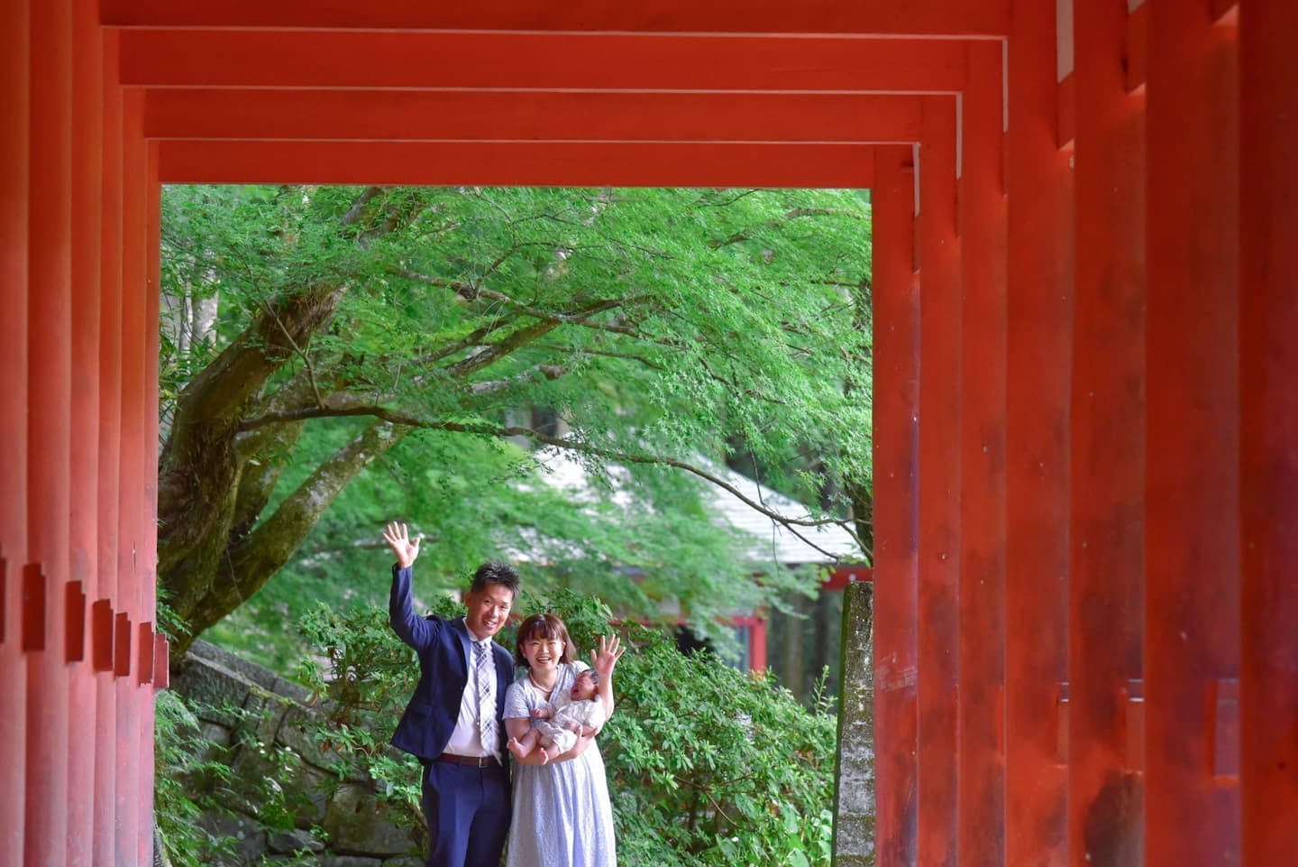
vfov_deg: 7.9
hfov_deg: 11.7
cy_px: 434
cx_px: 649
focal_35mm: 175
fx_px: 6311
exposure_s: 1/160
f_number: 5.6
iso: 4000
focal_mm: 175
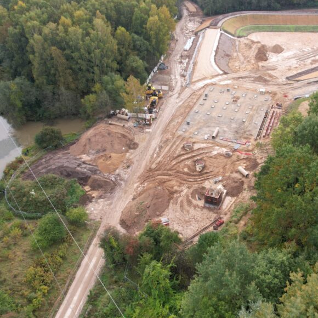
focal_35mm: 33
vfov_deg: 49.5
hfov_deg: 48.6
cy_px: 134
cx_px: 219
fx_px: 343
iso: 110
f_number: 2.8
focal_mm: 8.38
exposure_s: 1/350
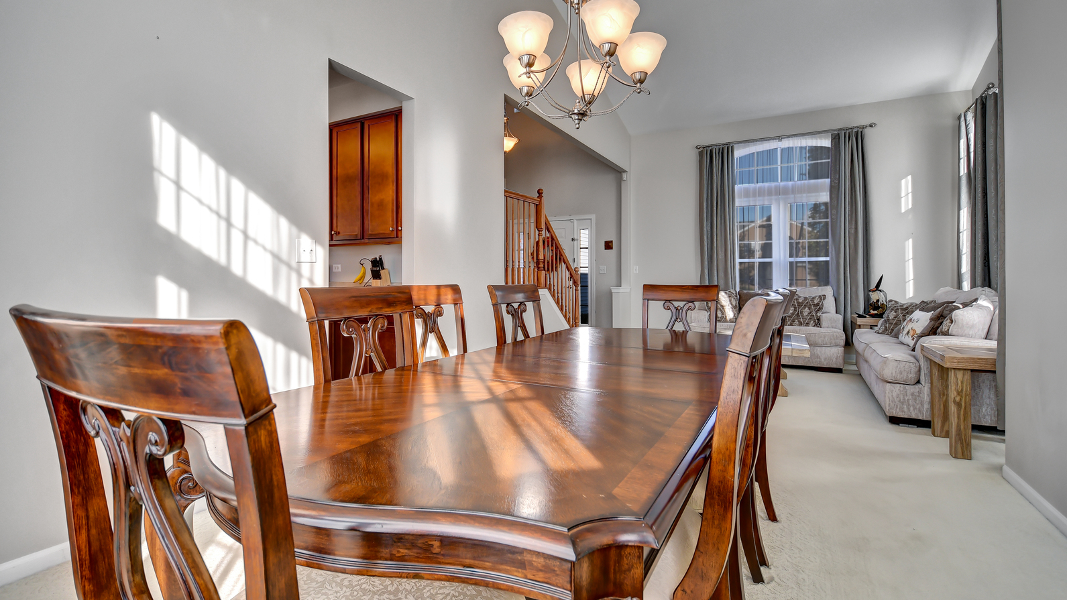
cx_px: 526
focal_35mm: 16
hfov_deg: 99.4
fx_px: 453
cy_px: 265
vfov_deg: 66.9
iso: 200
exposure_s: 1/200
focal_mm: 10
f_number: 3.5
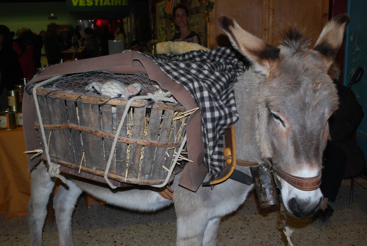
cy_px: 123
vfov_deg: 34.4
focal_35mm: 39
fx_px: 398
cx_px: 184
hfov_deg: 49.5
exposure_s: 1/60
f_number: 4.5
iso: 200
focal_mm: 26
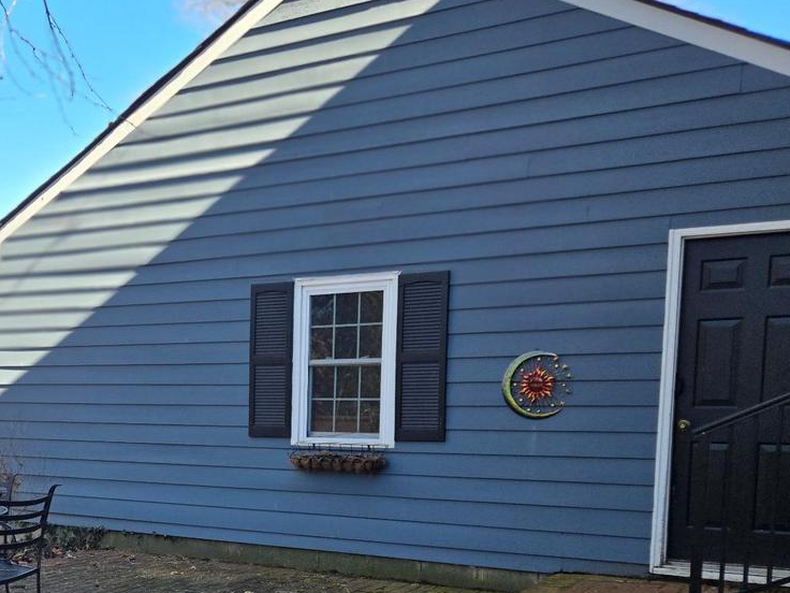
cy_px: 498
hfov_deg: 40.5
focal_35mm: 45
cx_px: 171
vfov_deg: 31.1
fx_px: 1027
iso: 100
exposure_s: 1/2000
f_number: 1.8
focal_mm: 5.4
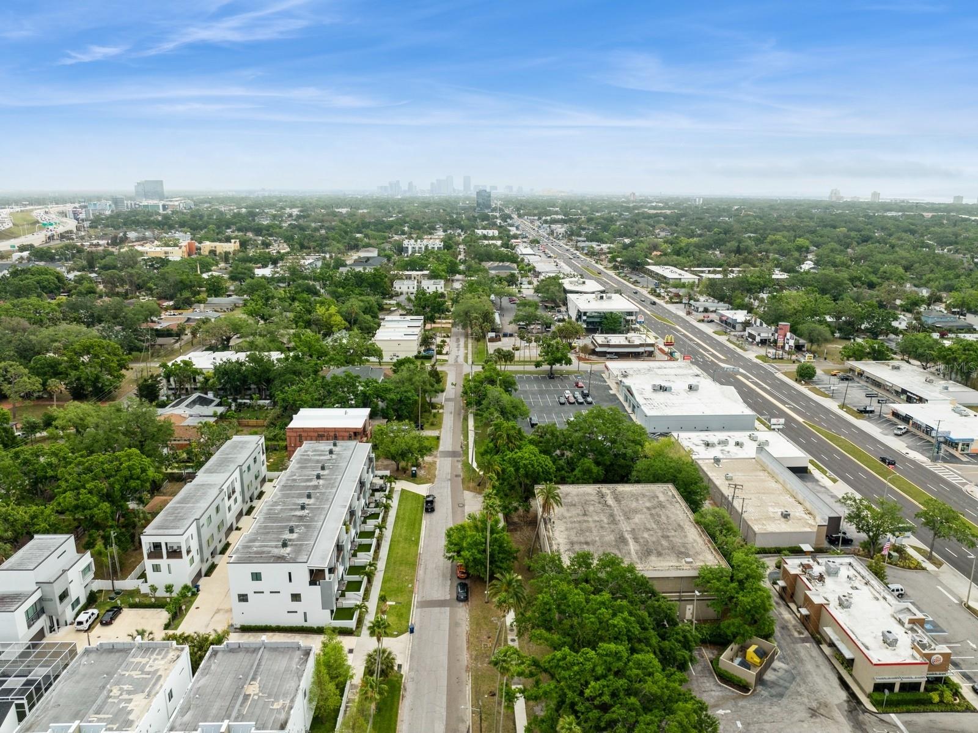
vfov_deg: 56.8
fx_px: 678
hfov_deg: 71.6
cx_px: 489
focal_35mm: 24
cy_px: 366
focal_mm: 12.29
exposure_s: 1/1600
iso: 120
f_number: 2.8
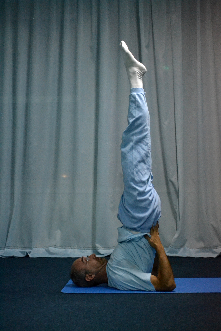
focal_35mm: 90
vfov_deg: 22.6
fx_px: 829
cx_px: 110
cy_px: 166
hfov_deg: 15.2
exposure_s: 1/160
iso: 3200
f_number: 4.2
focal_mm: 60
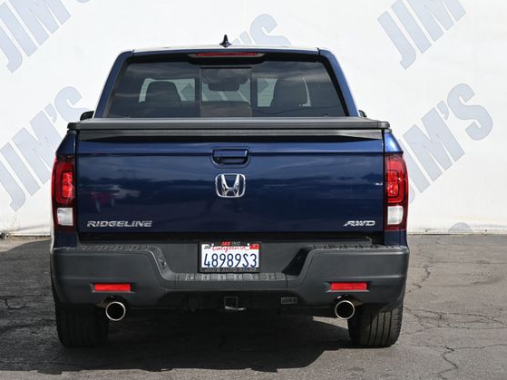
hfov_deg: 25.2
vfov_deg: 19.0
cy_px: 190
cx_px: 226
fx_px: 1136
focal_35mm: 78
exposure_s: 1/250
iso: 140
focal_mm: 47
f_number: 6
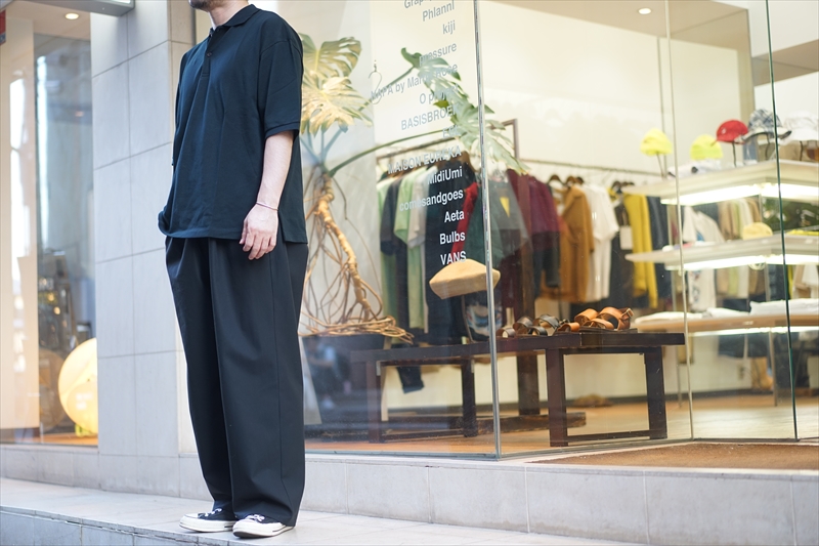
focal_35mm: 55
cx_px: 410
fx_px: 1251
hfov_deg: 36.3
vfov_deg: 24.6
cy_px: 273
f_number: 1.8
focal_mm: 55
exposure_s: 1/60
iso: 250
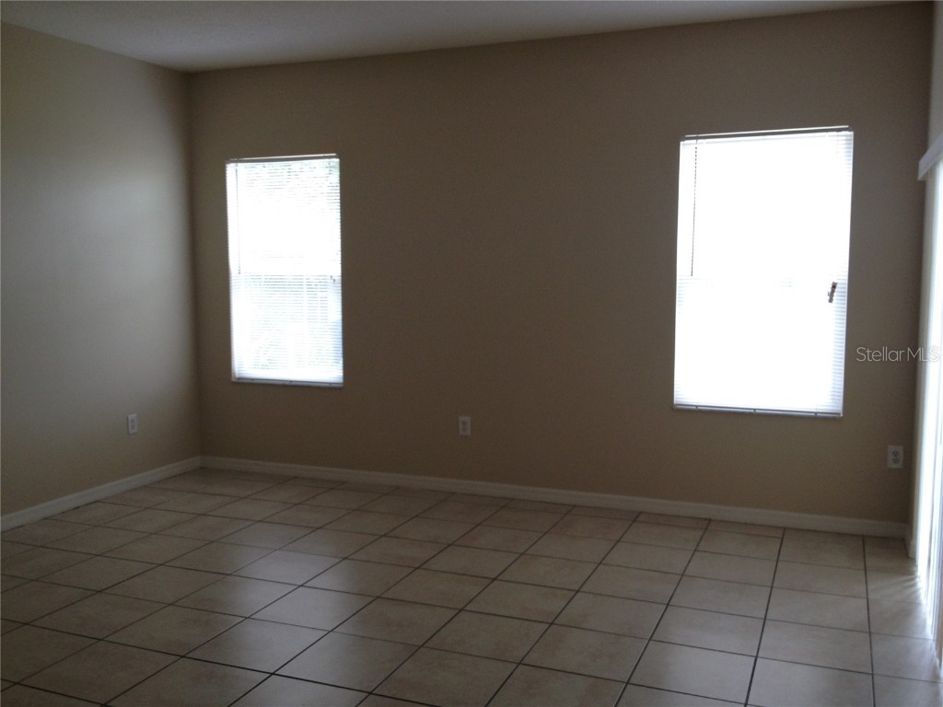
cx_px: 472
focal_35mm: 35
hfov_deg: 52.6
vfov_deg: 40.7
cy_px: 354
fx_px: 953
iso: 50
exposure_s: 1/60
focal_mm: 4.28
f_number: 2.4
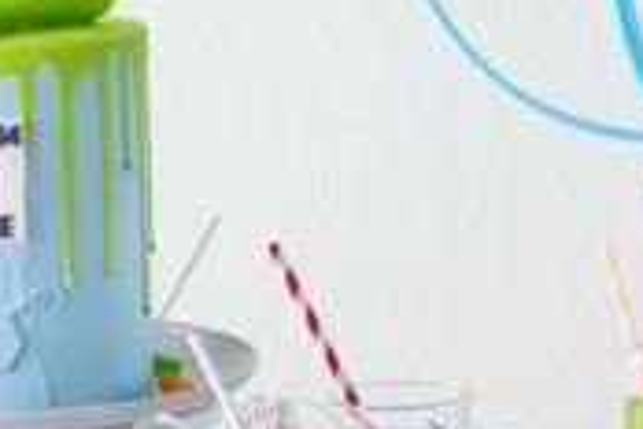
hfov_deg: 8.8
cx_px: -15
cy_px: 141
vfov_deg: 5.9
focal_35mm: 231
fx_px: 4129
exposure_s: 1/60
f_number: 3.5
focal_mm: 35
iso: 200
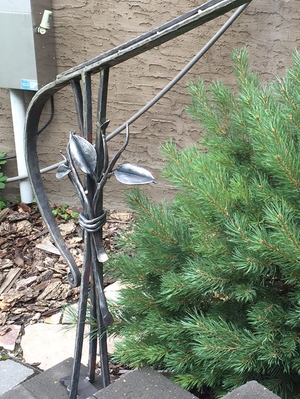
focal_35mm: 61
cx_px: 220
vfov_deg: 31.6
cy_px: 165
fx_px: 705
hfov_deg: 23.8
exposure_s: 1/139
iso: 32
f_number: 2.2
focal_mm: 4.15
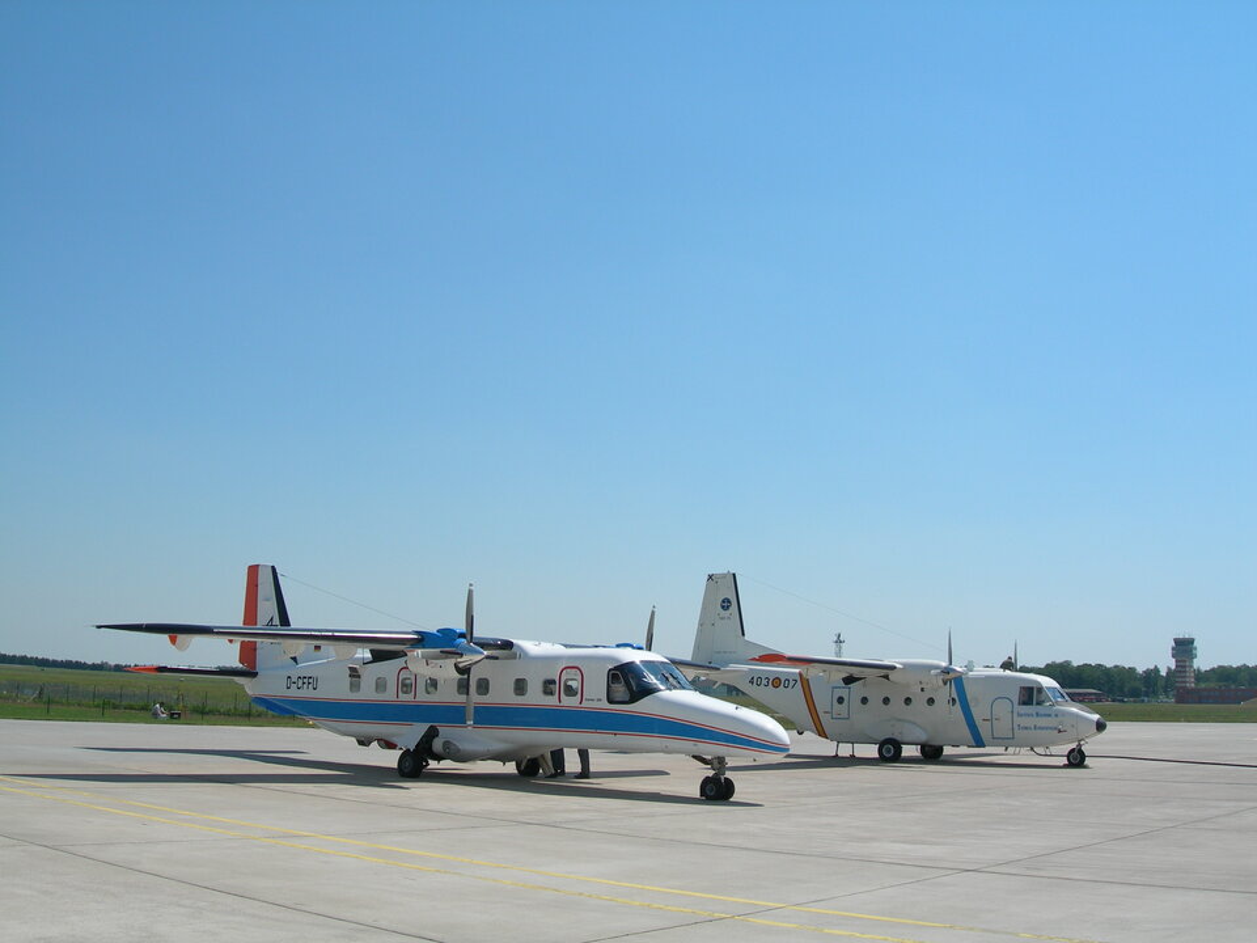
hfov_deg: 49.0
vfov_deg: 37.7
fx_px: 1380
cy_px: 472
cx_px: 628
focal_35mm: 38
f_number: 4.8
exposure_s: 1/822
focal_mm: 7.8
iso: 50
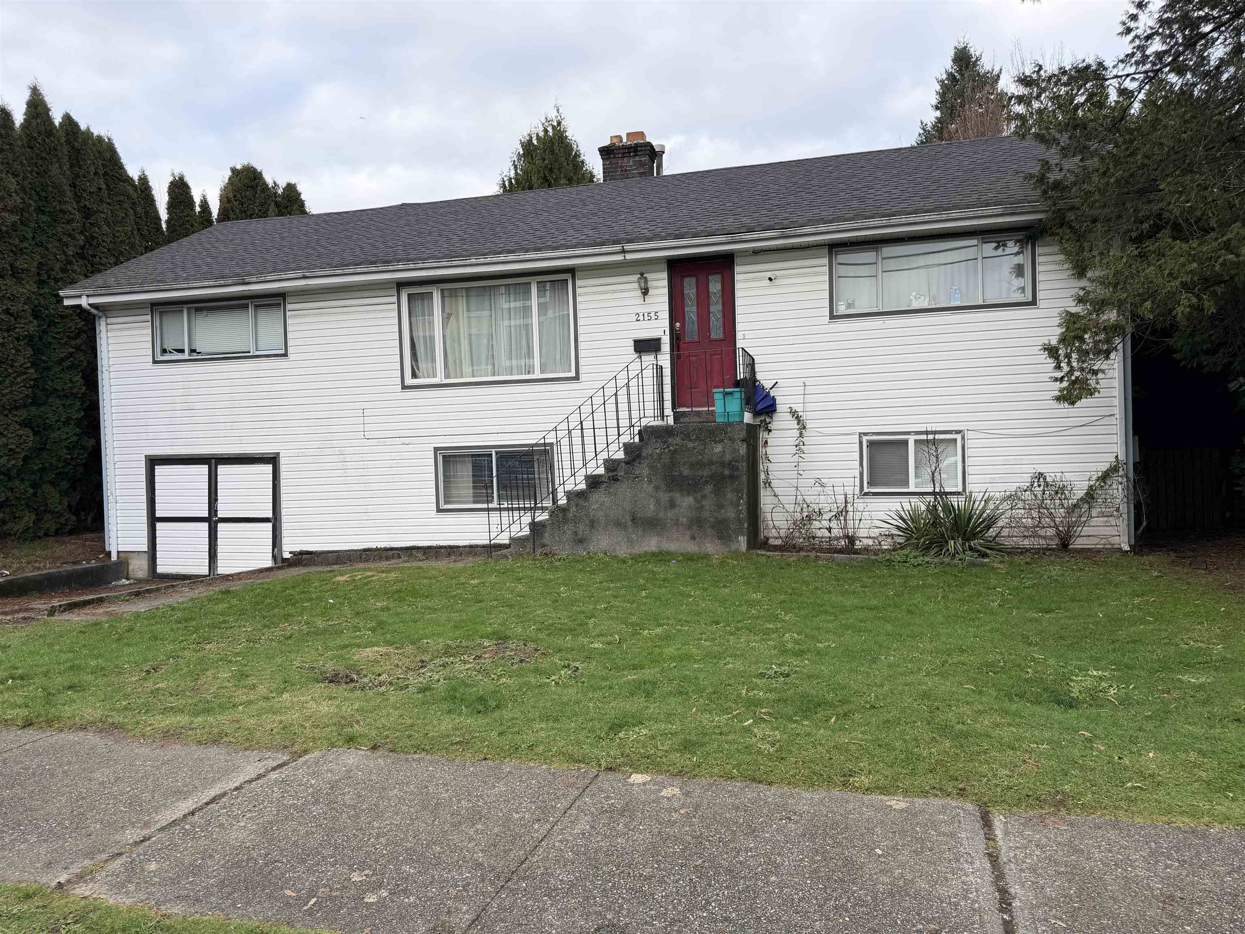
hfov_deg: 71.6
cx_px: 622
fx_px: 863
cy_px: 467
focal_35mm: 24
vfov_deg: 56.8
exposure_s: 1/813
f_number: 1.78
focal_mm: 6.76
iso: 80
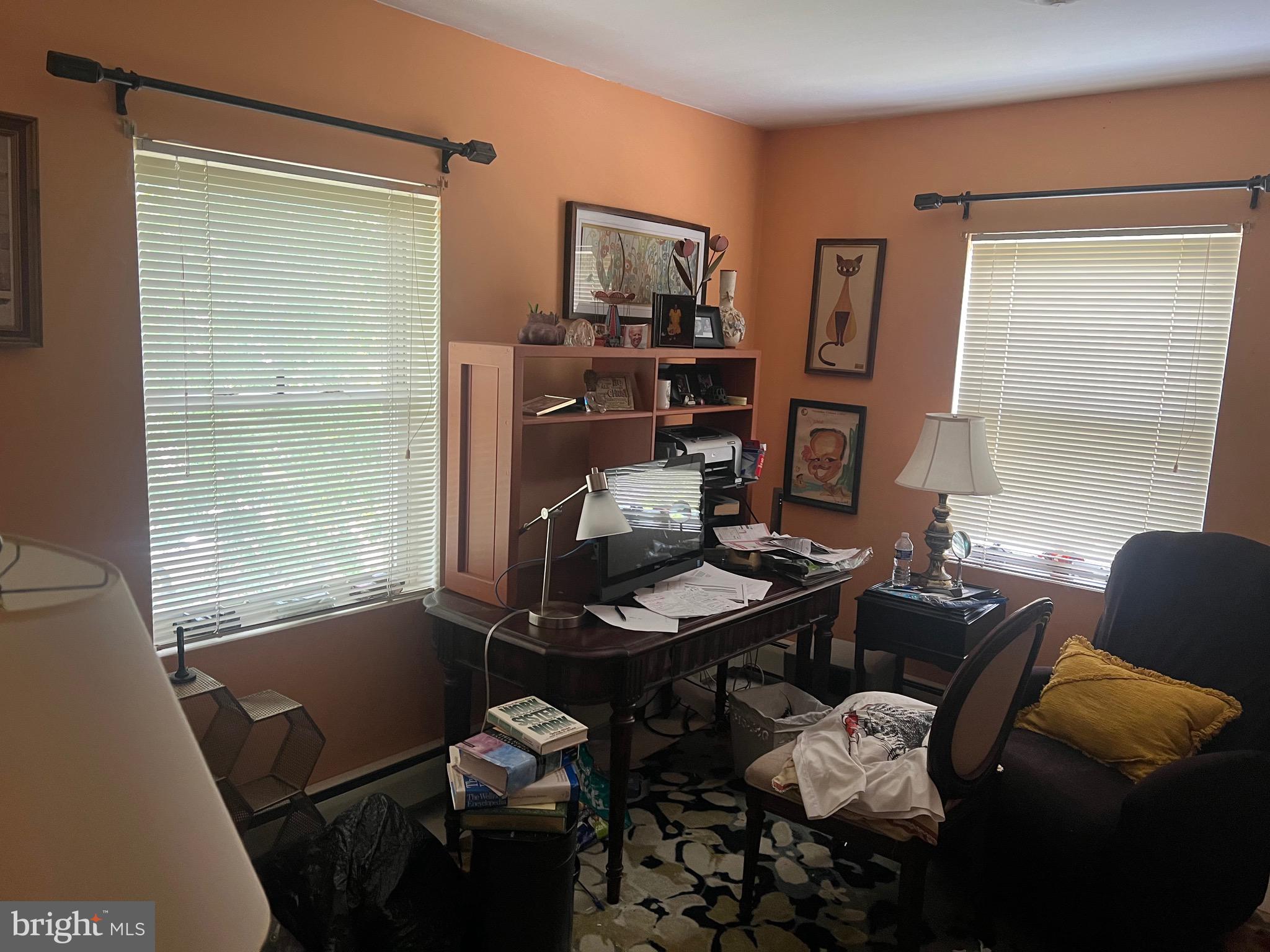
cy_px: 476
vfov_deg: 53.1
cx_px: 635
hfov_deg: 67.3
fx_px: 954
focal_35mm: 26
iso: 125
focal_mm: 5.7
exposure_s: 1/77
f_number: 1.5
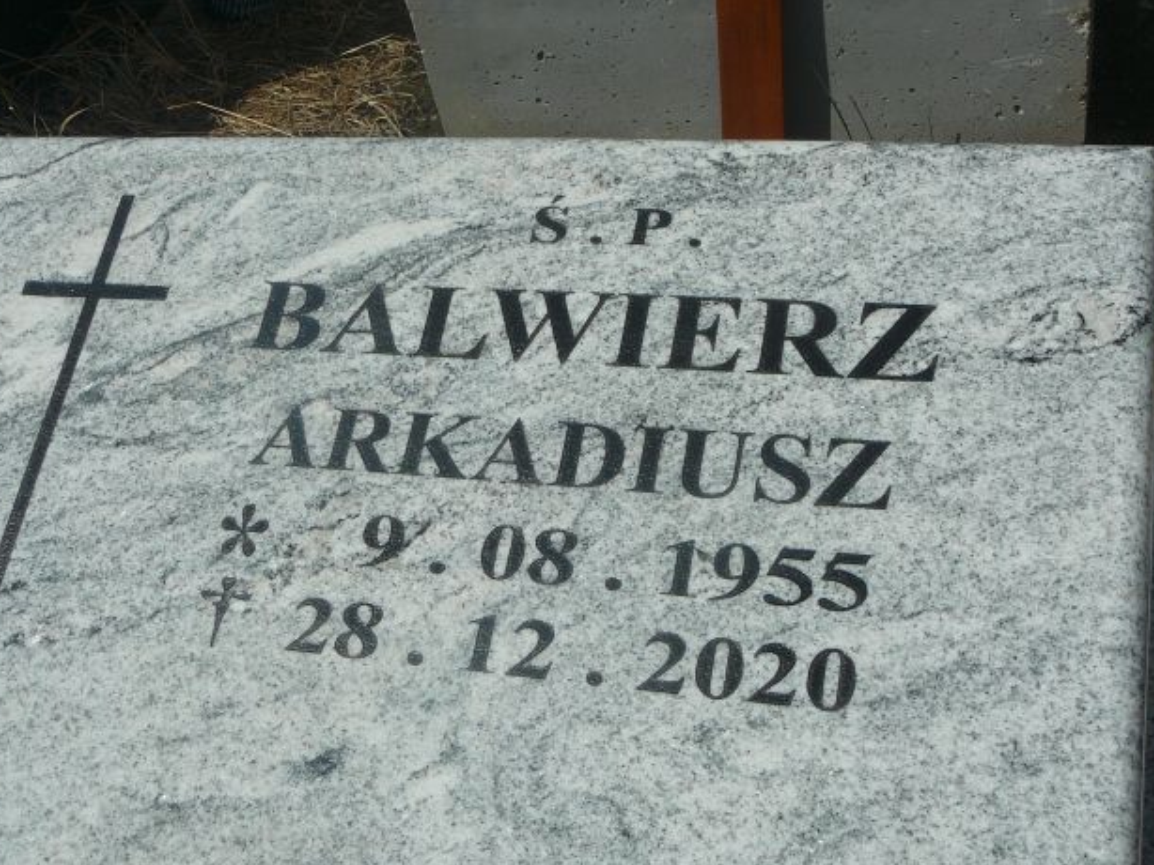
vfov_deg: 29.7
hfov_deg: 38.9
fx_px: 1633
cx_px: 573
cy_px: 449
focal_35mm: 49
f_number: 5.6
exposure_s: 1/1000
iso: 80
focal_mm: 7
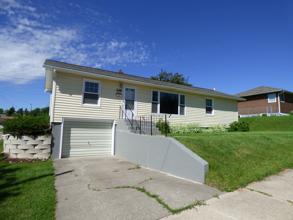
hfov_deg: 81.7
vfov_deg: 66.0
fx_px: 169
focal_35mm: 20
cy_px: 110
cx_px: 146
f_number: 3.2
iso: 100
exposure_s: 1/2000
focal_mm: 3.58
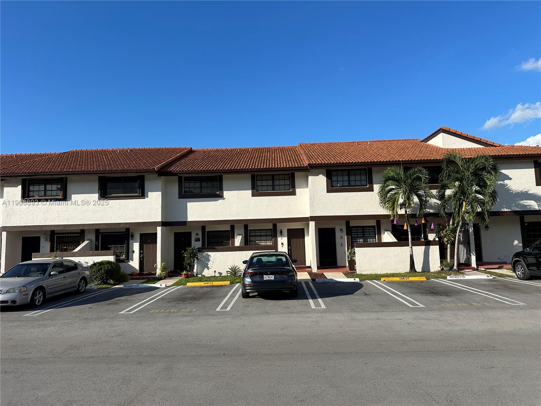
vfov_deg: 56.8
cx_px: 270
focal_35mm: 24
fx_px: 375
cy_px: 203
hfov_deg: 71.6
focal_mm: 6.86
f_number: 1.78
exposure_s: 1/4762
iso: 80
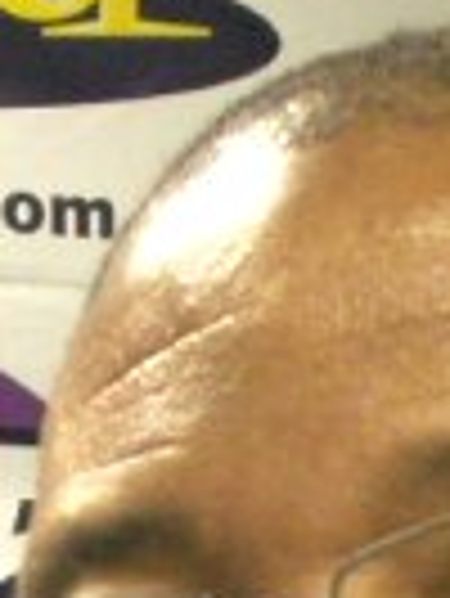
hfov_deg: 8.5
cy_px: 1070
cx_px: 261
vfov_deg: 10.6
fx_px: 3028
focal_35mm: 175
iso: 160
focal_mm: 5.86
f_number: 2.8
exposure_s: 1/20
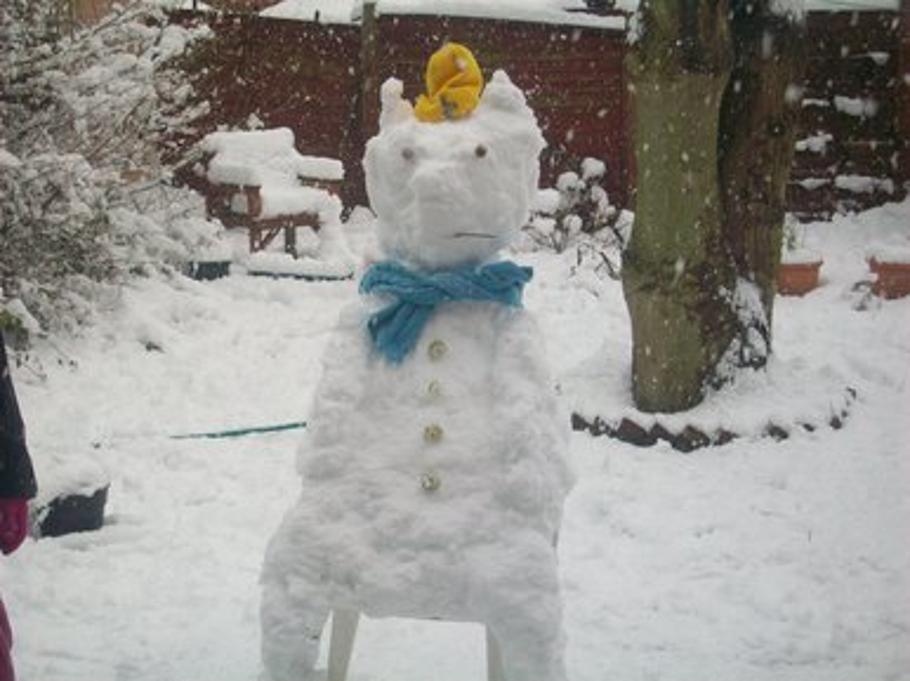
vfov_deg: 19.1
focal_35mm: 77
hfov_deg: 25.4
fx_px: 2023
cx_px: 455
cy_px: 340
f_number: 4.6
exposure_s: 1/125
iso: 129
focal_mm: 13.7
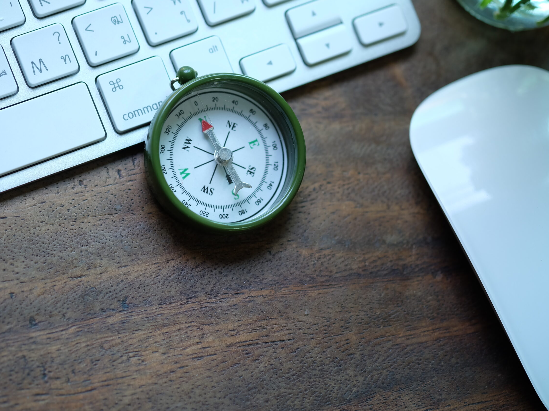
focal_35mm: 98
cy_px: 204
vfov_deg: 15.1
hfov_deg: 20.0
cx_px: 239
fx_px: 1554
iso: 320
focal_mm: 60
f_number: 2.4
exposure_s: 1/60
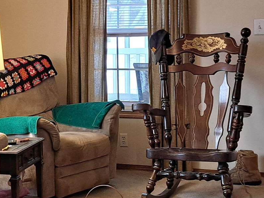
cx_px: 85
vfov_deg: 16.1
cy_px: 84
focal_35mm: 92
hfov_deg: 21.2
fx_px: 702
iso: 160
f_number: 1.8
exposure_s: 1/60
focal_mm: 5.23
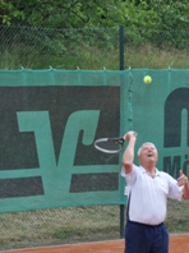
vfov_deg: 8.1
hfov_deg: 6.0
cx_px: 213
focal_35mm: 245
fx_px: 1788
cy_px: 153
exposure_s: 1/250
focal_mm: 75
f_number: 8
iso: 200
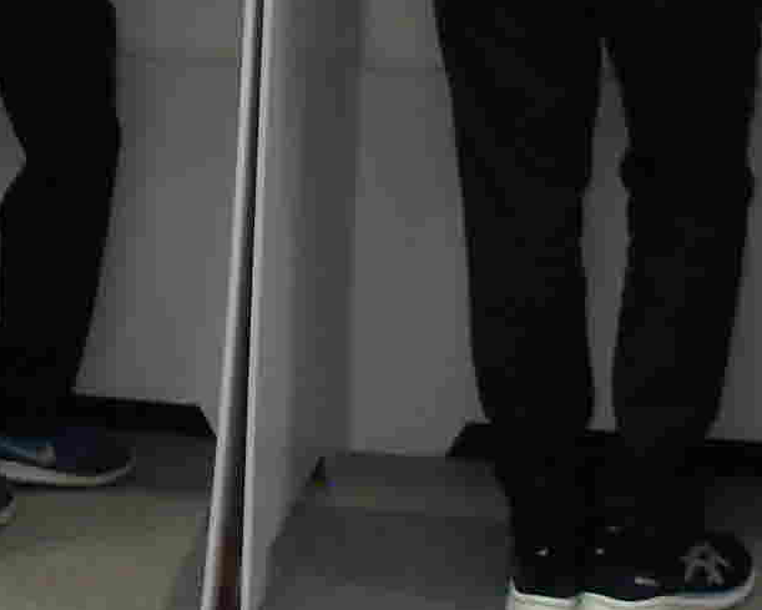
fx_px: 3271
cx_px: -24
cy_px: -367
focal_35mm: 145
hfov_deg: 13.1
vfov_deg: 10.2
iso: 200
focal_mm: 6.3
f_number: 3.2
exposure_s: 1/20
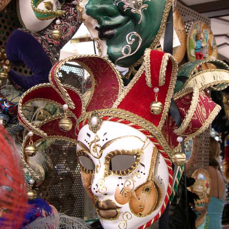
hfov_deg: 33.4
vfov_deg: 33.1
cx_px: 127
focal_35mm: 51
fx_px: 382
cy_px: 74
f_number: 2.8
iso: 100
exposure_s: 1/86.4
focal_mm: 8
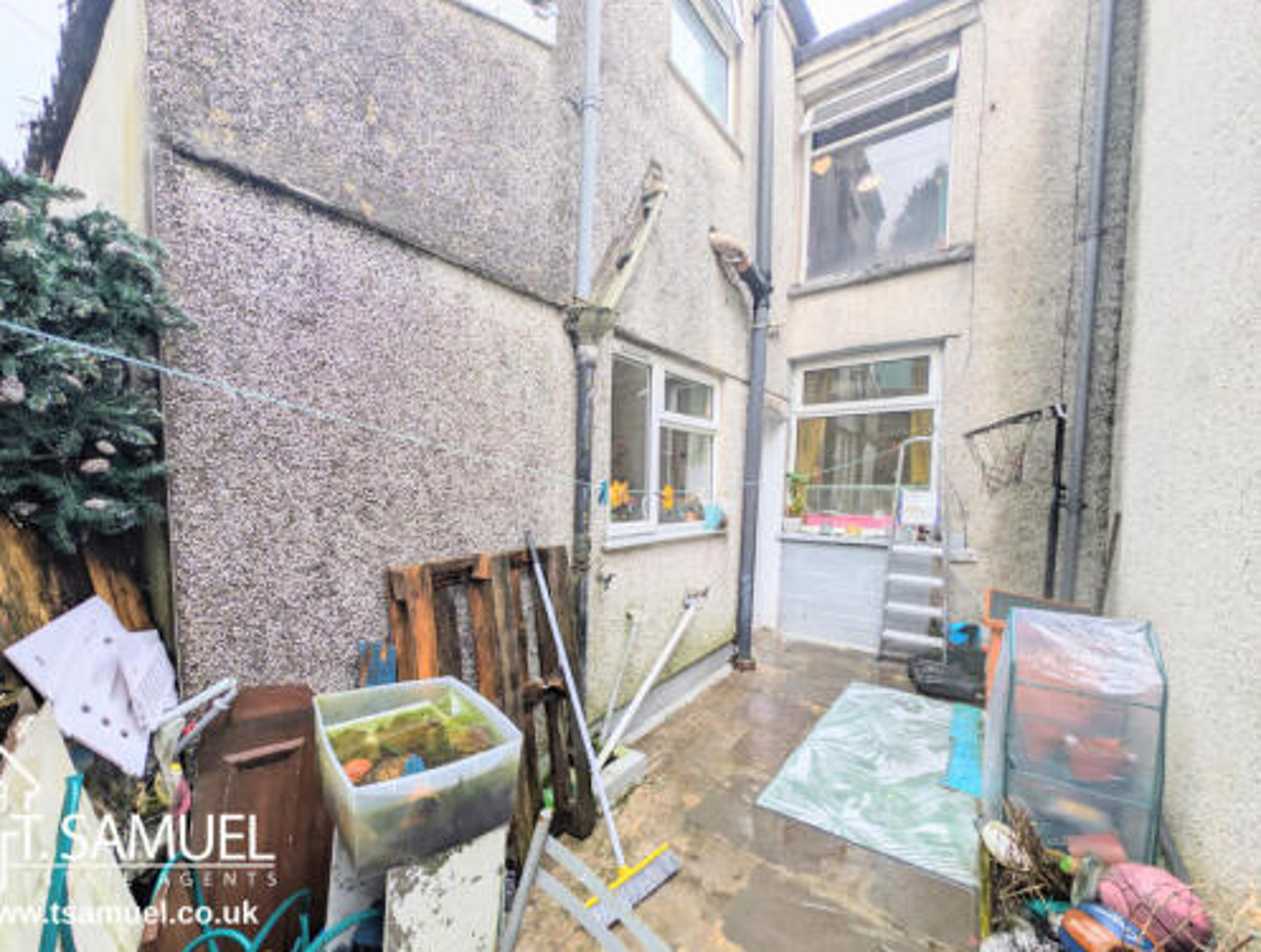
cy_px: 517
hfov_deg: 101.4
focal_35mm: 14
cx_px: 548
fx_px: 511
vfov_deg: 85.7
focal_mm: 2.23
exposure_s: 1/247
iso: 33
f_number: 1.95
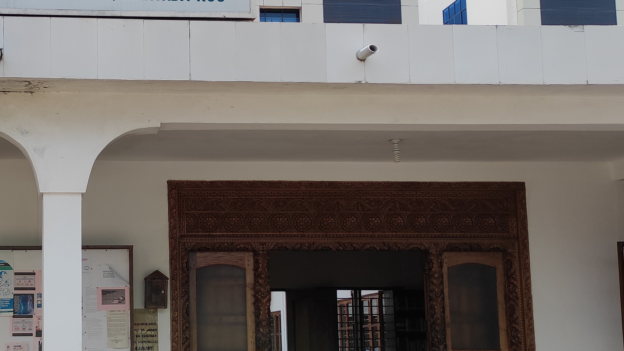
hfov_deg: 33.3
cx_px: 116
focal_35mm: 61
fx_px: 1009
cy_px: 214
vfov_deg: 19.7
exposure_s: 1/1144
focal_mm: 5.43
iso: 100
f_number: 1.89
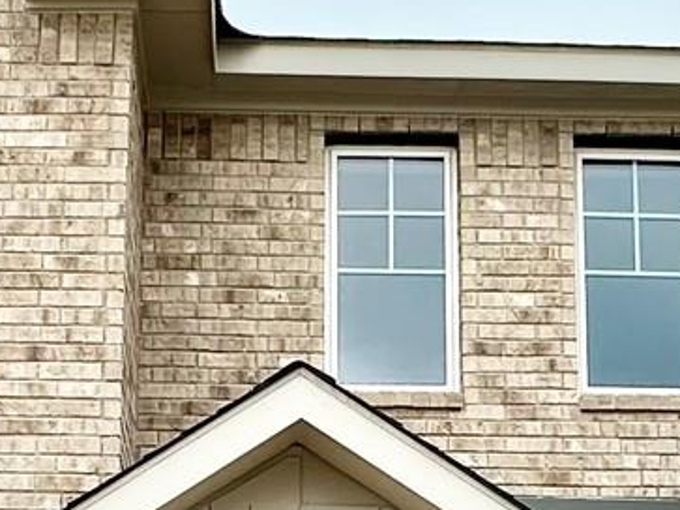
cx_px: 273
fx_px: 1551
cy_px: 906
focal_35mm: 79
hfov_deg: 24.7
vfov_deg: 16.0
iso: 40
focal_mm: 2.22
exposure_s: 1/578
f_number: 2.2
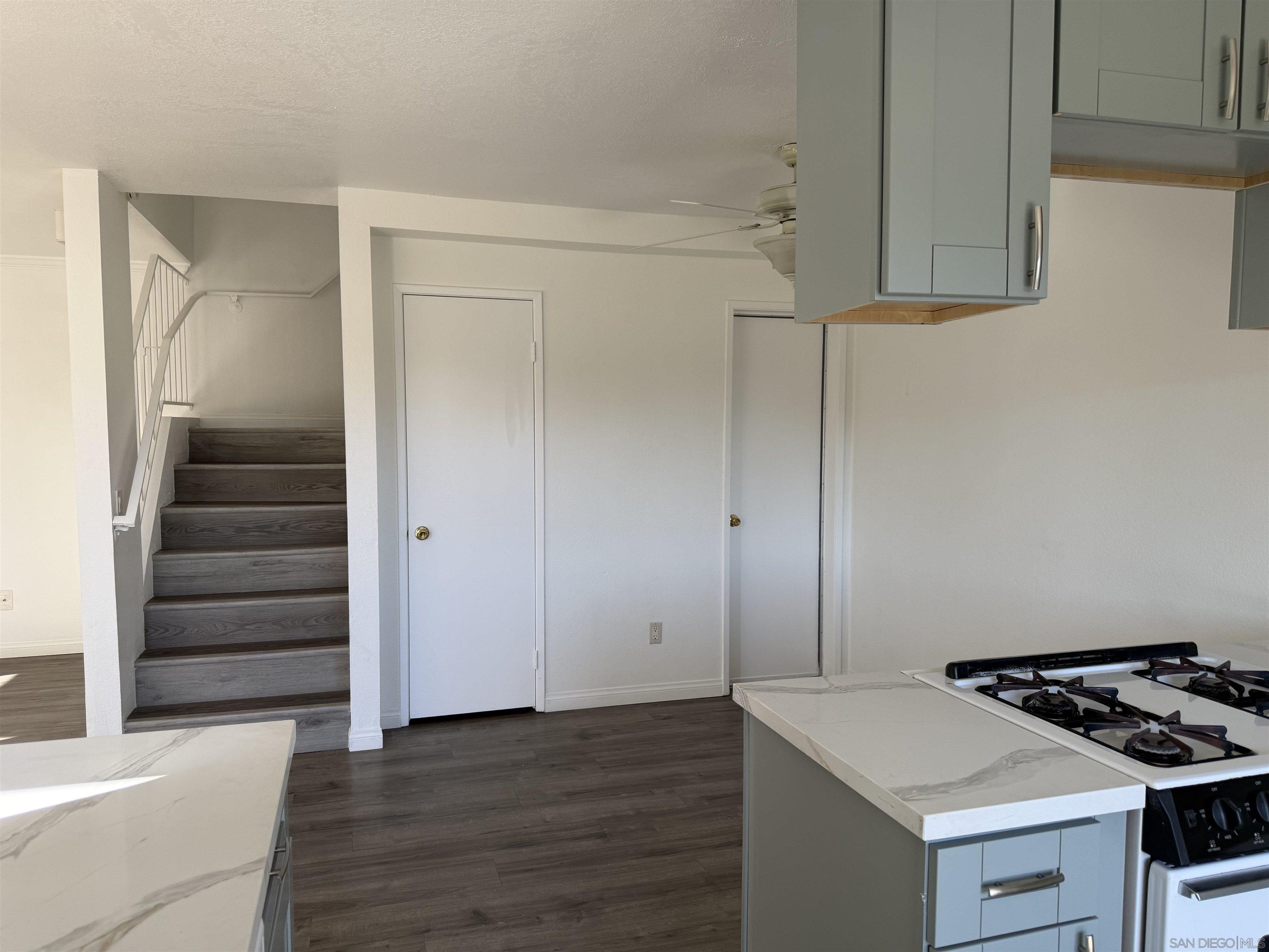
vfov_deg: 56.8
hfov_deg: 71.6
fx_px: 880
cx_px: 634
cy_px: 476
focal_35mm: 24
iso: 50
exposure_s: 1/142
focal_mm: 6.76
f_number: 1.78
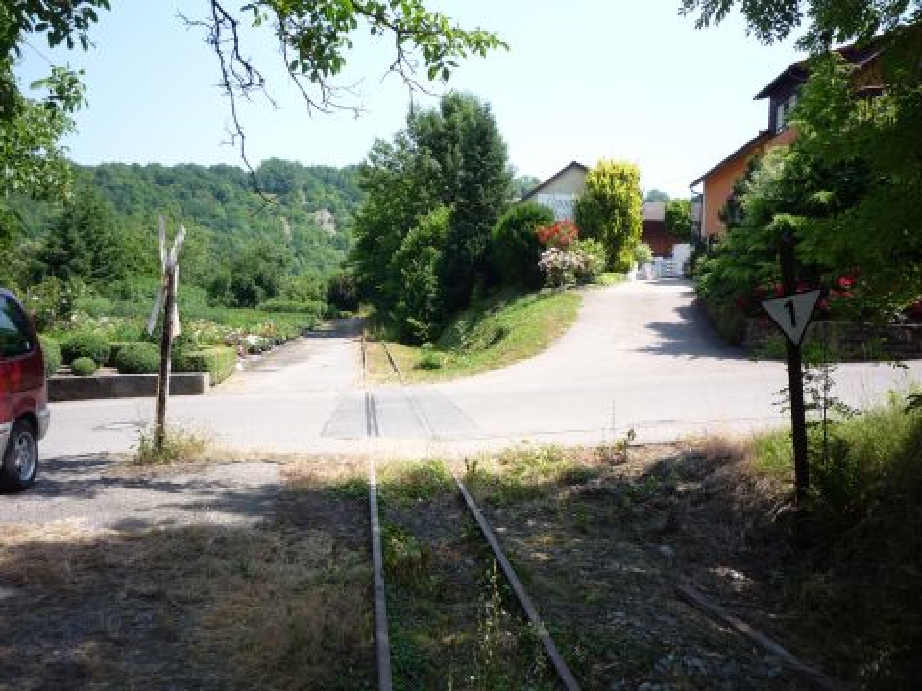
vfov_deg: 44.2
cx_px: 461
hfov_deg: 56.8
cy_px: 346
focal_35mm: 32
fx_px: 852
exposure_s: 1/320
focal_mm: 5.2
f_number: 4
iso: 100
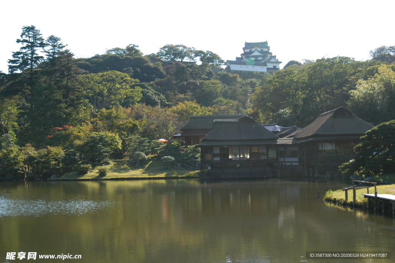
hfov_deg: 37.9
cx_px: 198
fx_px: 576
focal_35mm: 52
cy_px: 132
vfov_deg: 25.7
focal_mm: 35
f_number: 7.1
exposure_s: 1/200
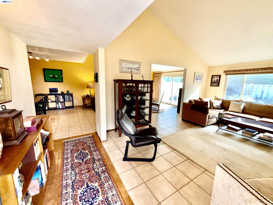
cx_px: 136
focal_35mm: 14
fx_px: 110
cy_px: 102
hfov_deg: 102.1
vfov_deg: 85.7
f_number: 2.2
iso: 64
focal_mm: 2.22
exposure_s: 1/122
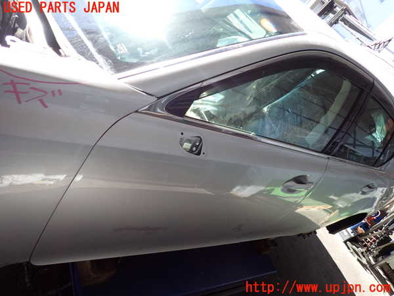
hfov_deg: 69.4
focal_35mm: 25
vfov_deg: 54.9
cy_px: 148
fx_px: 285
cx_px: 197
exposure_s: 1/320
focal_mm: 4.5
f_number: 2
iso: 100
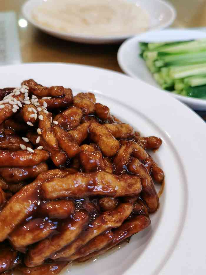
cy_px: 138
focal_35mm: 36
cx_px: 103
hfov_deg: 39.7
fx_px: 286
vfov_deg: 51.3
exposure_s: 1/45
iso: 160
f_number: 1.8
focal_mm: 5.58
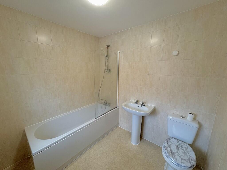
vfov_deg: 85.7
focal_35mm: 14
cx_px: 114
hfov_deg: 102.1
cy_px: 85
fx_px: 92
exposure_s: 1/99
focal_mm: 2.22
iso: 200
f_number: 2.2
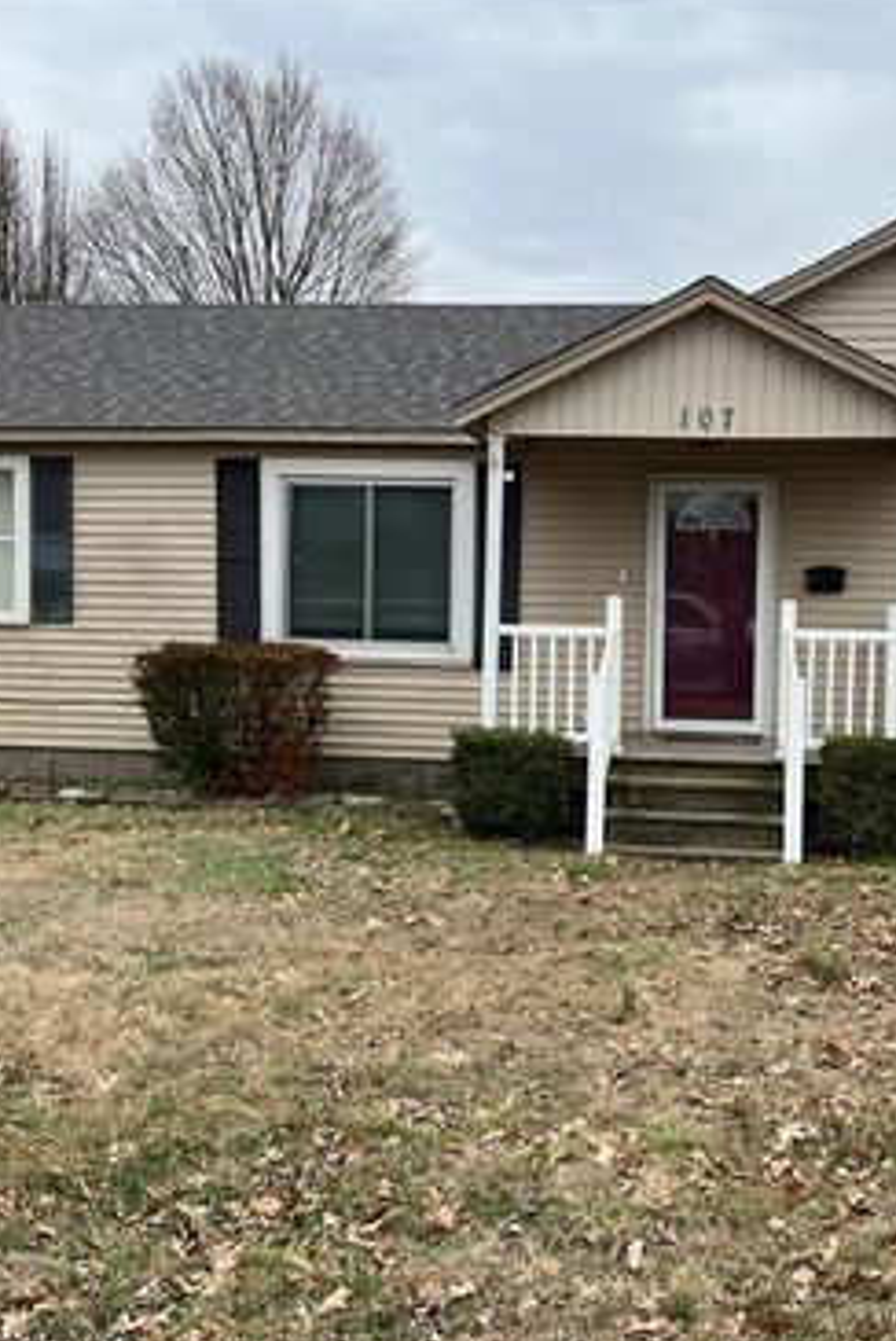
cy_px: 670
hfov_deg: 35.7
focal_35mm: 37
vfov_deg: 51.9
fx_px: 1379
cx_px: 595
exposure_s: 1/991
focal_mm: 5.7
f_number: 1.5
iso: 50
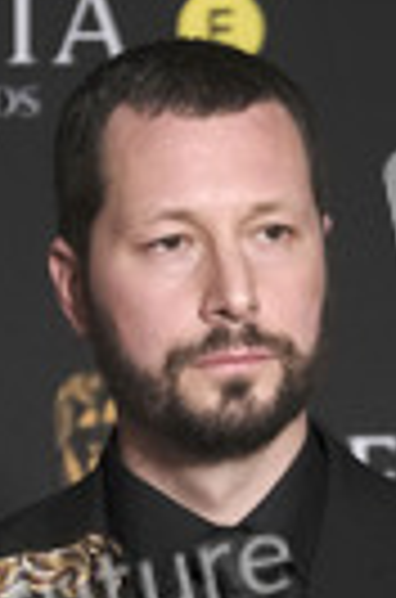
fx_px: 8293
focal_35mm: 500
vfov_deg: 4.1
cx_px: 207
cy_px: 868
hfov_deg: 2.7
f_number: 2.8
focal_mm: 110.6
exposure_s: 1/320
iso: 1600
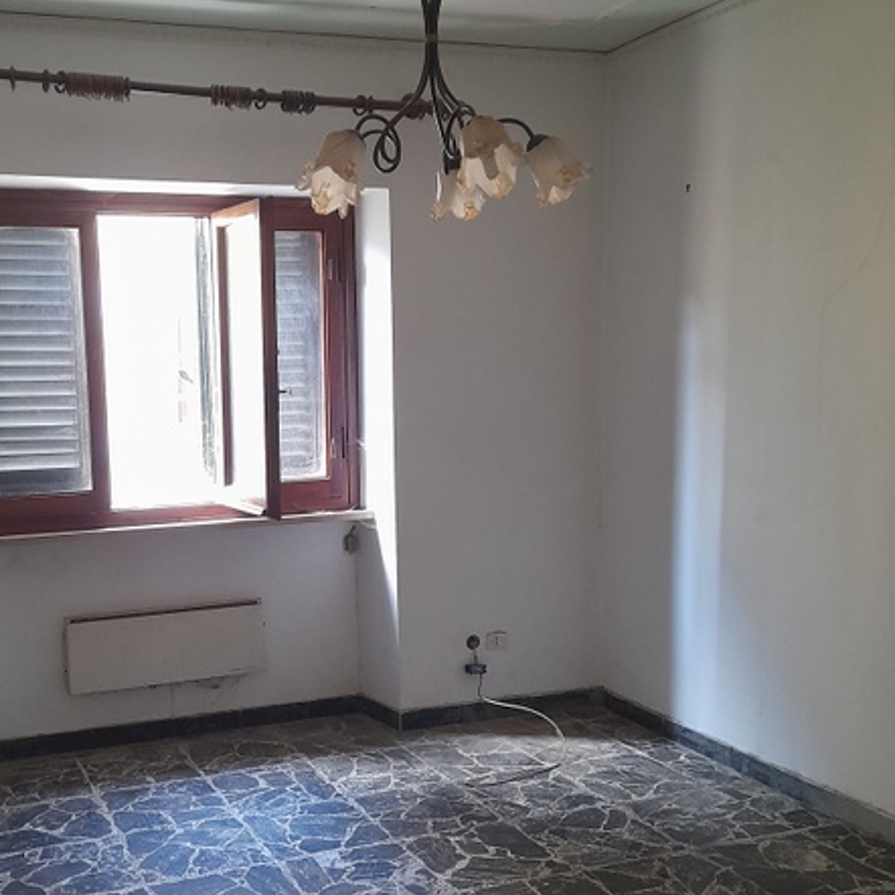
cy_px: 484
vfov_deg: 41.8
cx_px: 294
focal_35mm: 40
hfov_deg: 41.3
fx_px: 1170
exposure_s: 1/50
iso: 400
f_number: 2
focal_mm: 4.6
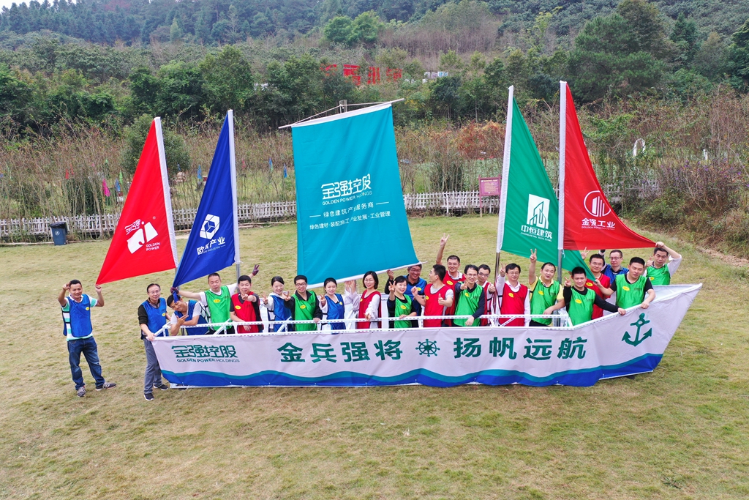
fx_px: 583
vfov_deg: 46.4
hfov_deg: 65.5
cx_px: 374
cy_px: 250
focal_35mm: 28
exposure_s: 1/60
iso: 100
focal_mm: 10.26
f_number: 3.5
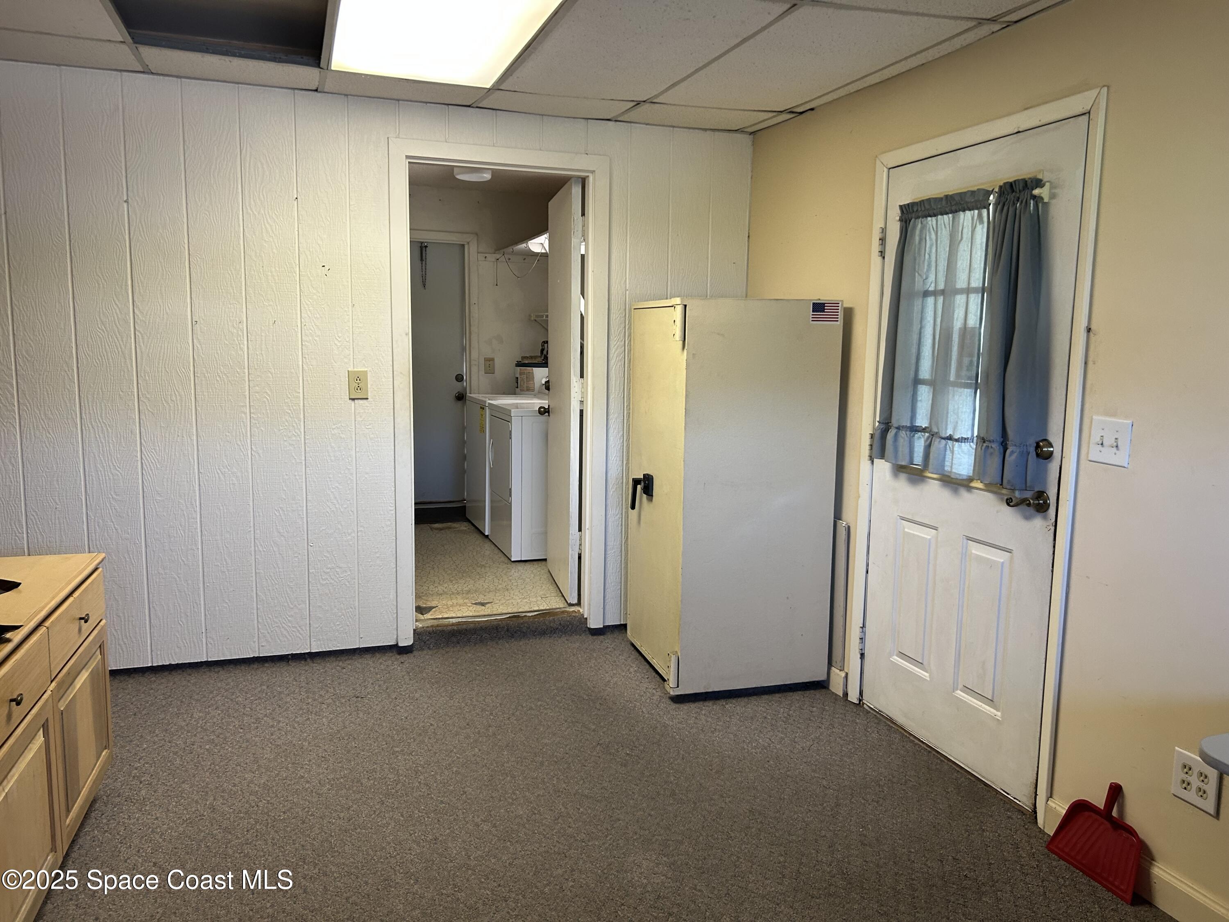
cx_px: 614
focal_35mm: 26
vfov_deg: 53.1
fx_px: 923
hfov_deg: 67.3
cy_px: 461
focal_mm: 5.7
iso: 125
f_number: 1.5
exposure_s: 1/120
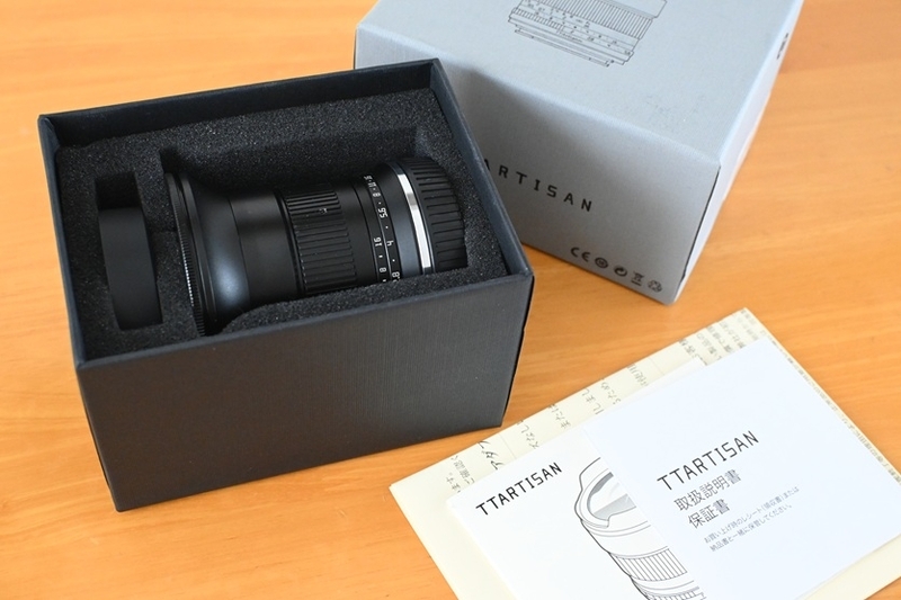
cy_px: 300
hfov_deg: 43.0
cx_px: 450
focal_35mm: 46
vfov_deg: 29.4
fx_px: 1145
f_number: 5.6
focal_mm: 30.5
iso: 4000
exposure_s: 1/125
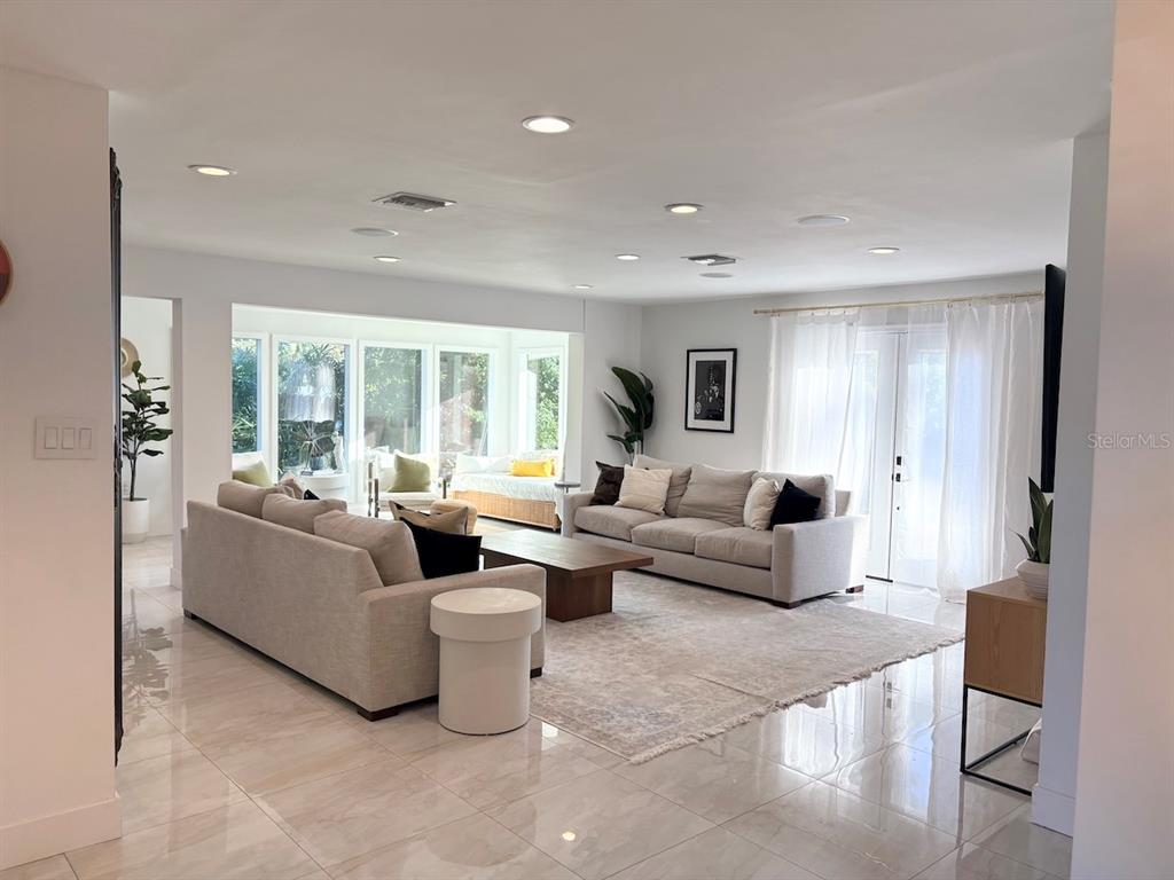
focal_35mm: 26
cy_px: 440
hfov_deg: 67.3
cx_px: 587
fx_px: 882
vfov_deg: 53.1
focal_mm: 5.96
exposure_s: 1/298
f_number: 1.6
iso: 64
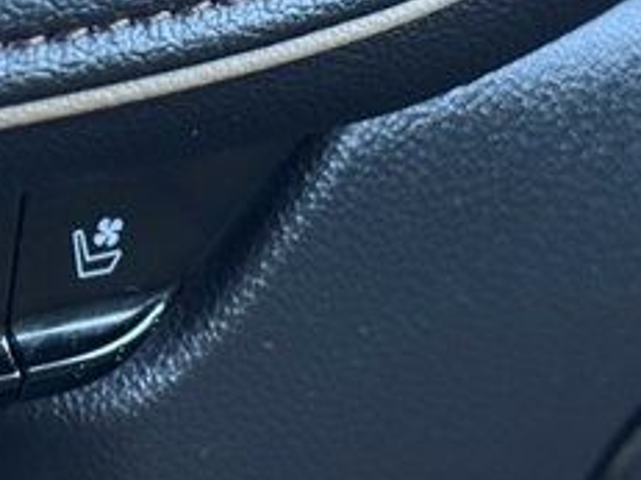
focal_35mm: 133
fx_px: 2462
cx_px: -64
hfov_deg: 14.5
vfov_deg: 11.1
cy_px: 444
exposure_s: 1/60
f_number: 1.78
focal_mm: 6.76
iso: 200
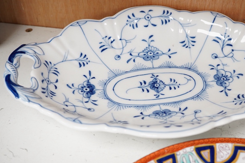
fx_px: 381
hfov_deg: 35.5
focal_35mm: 56
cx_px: 147
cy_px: 77
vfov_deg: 24.2
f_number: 8
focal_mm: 30
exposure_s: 1/125
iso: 1250
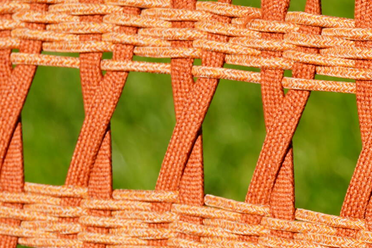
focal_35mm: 581
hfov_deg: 3.5
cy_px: 207
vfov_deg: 2.4
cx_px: 562
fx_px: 6002
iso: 200
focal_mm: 170
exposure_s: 1/250
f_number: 13
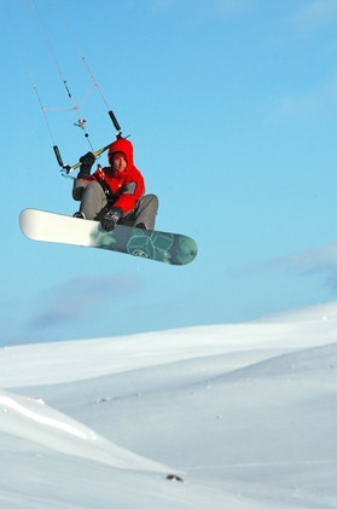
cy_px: 254
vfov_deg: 6.9
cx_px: 168
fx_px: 4230
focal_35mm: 300
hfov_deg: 4.6
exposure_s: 1/750
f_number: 8
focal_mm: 200
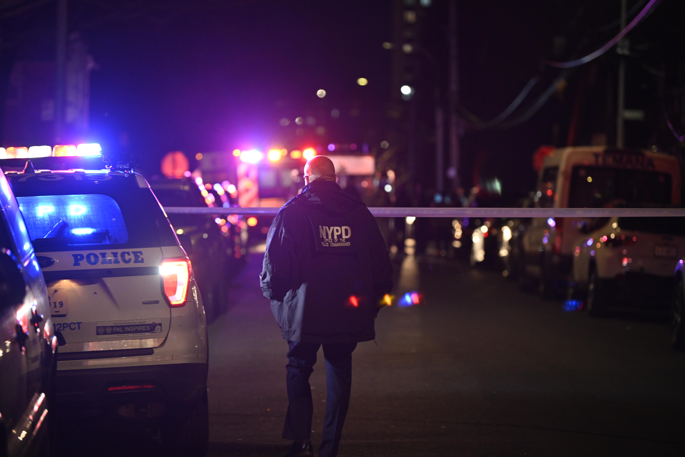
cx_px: 342
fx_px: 2759
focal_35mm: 145
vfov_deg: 9.5
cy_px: 228
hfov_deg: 14.2
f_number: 2.8
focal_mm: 145
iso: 1600
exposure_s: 1/80
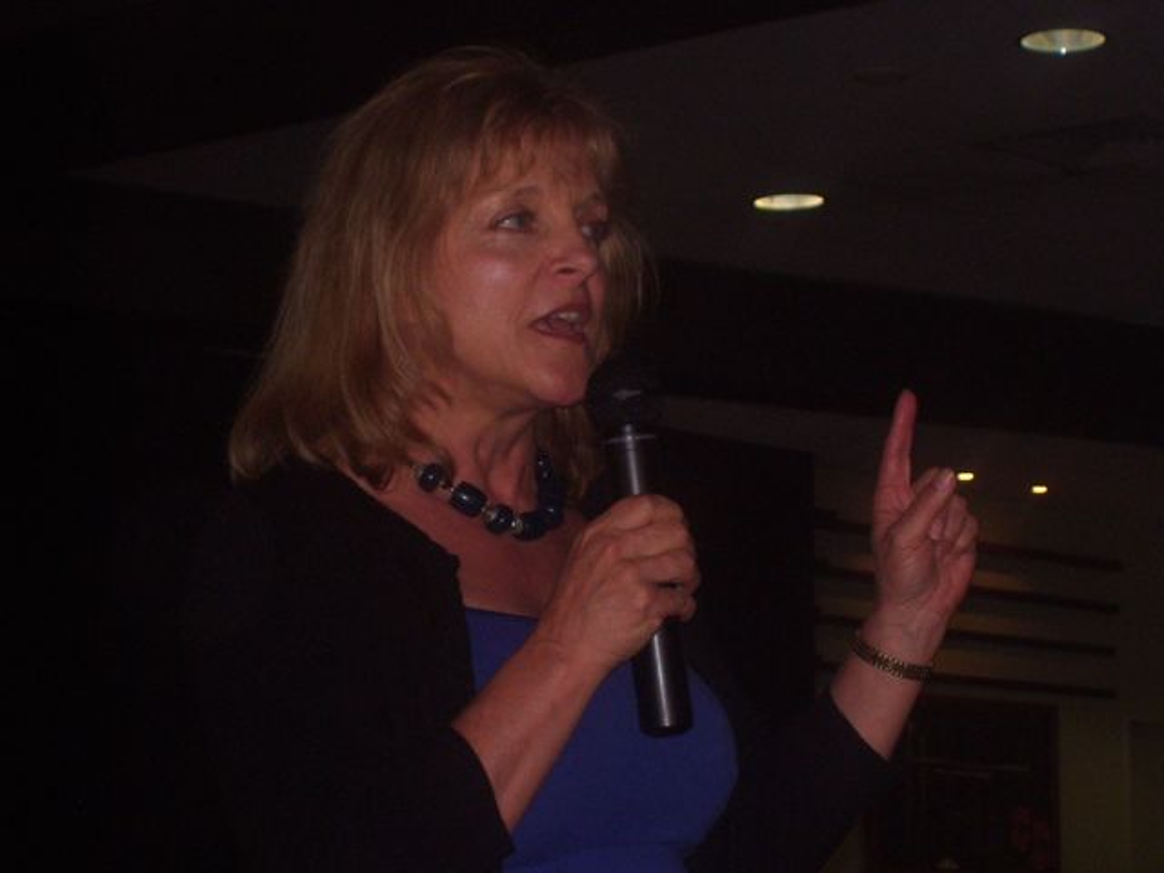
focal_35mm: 108
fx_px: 3632
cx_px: 582
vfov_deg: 13.7
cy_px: 436
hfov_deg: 18.2
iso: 200
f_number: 4.6
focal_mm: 18
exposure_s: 1/90
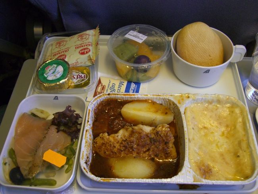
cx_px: 129
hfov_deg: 49.0
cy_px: 97
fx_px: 283
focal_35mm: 38
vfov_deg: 37.7
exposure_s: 1/25
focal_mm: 7.9
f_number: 2.8
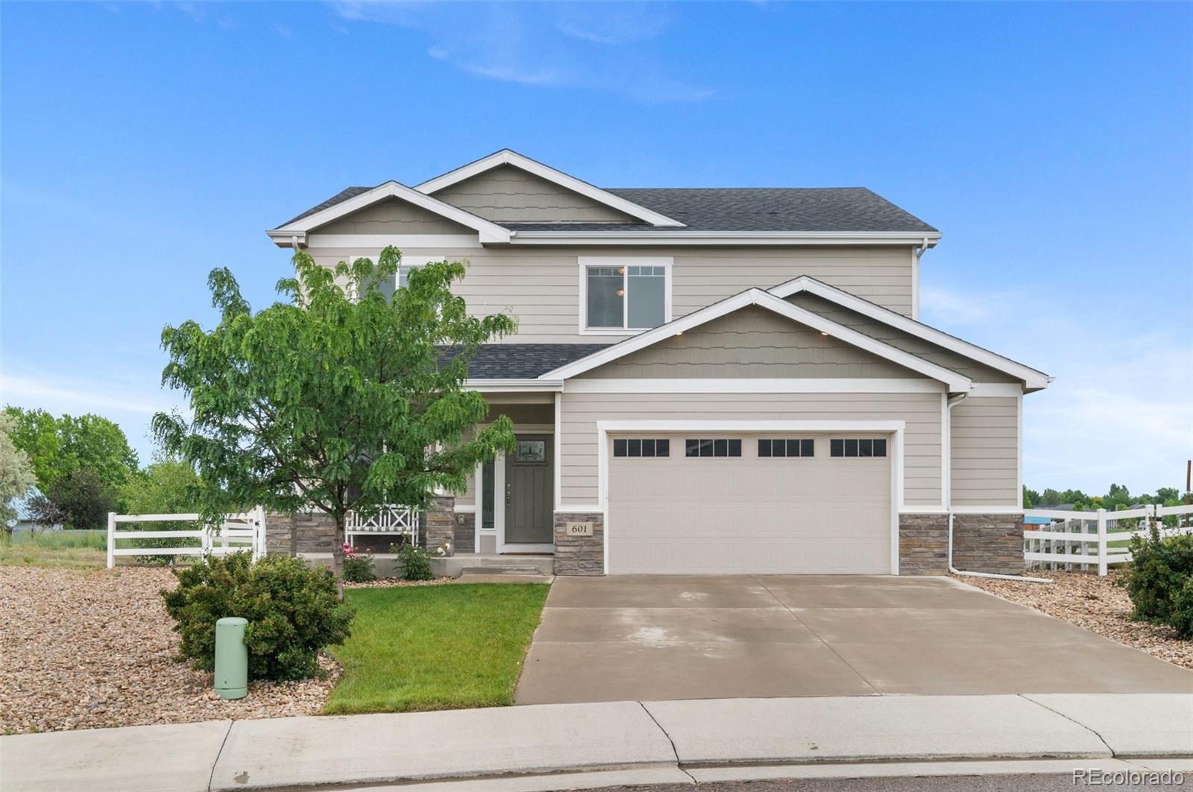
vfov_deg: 37.8
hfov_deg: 54.5
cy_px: 396
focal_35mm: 35
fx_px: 1159
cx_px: 596
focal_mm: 35
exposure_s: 1/1600
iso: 400
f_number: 8
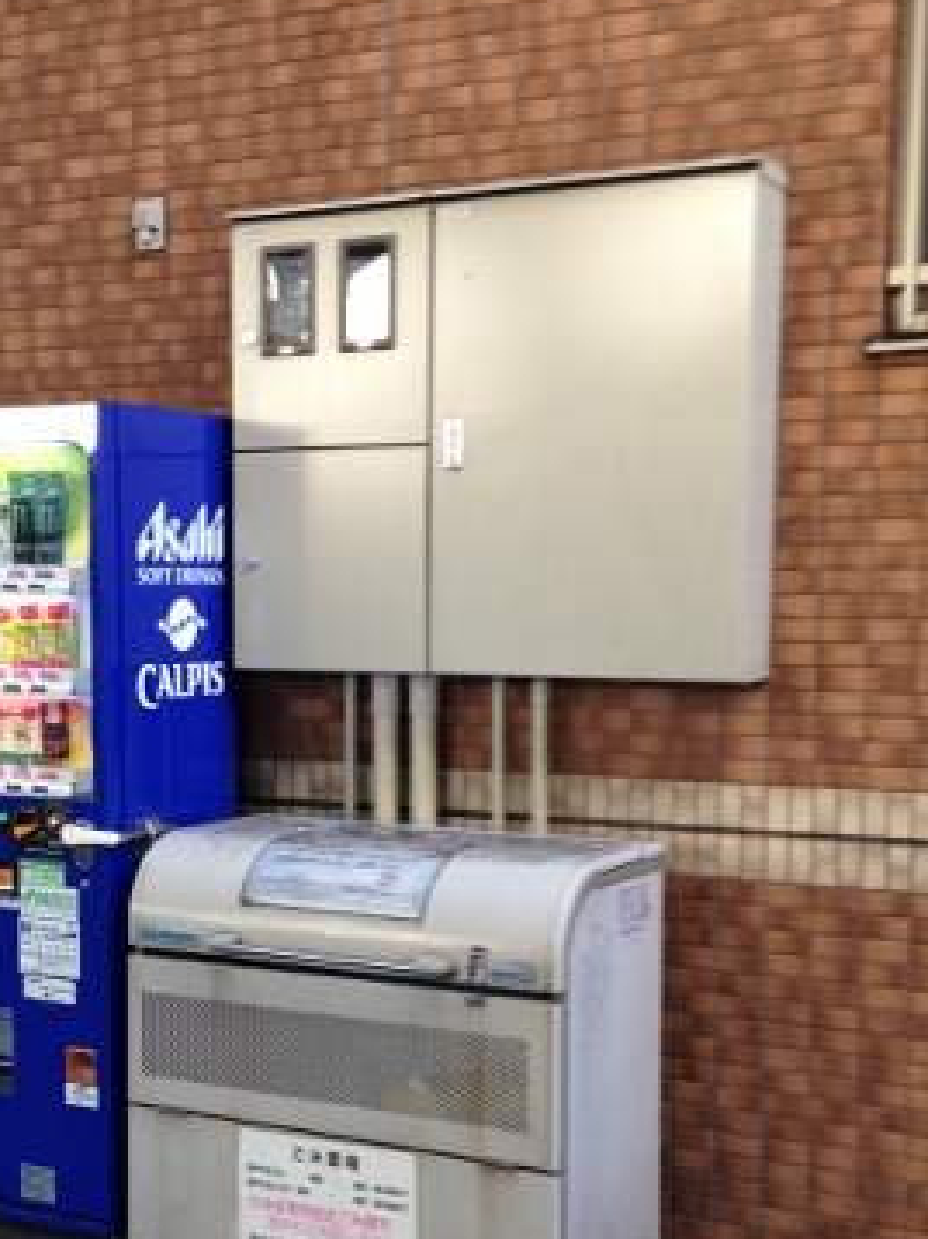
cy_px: 779
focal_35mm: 59
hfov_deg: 24.6
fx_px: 2111
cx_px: 270
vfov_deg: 32.6
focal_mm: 4.12
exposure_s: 1/60
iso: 50
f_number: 2.4
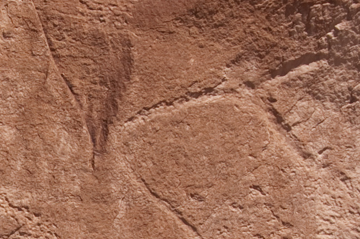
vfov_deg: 5.8
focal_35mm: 234
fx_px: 2338
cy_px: 338
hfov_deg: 8.7
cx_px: -85
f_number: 10
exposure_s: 1/400
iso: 200
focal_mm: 34
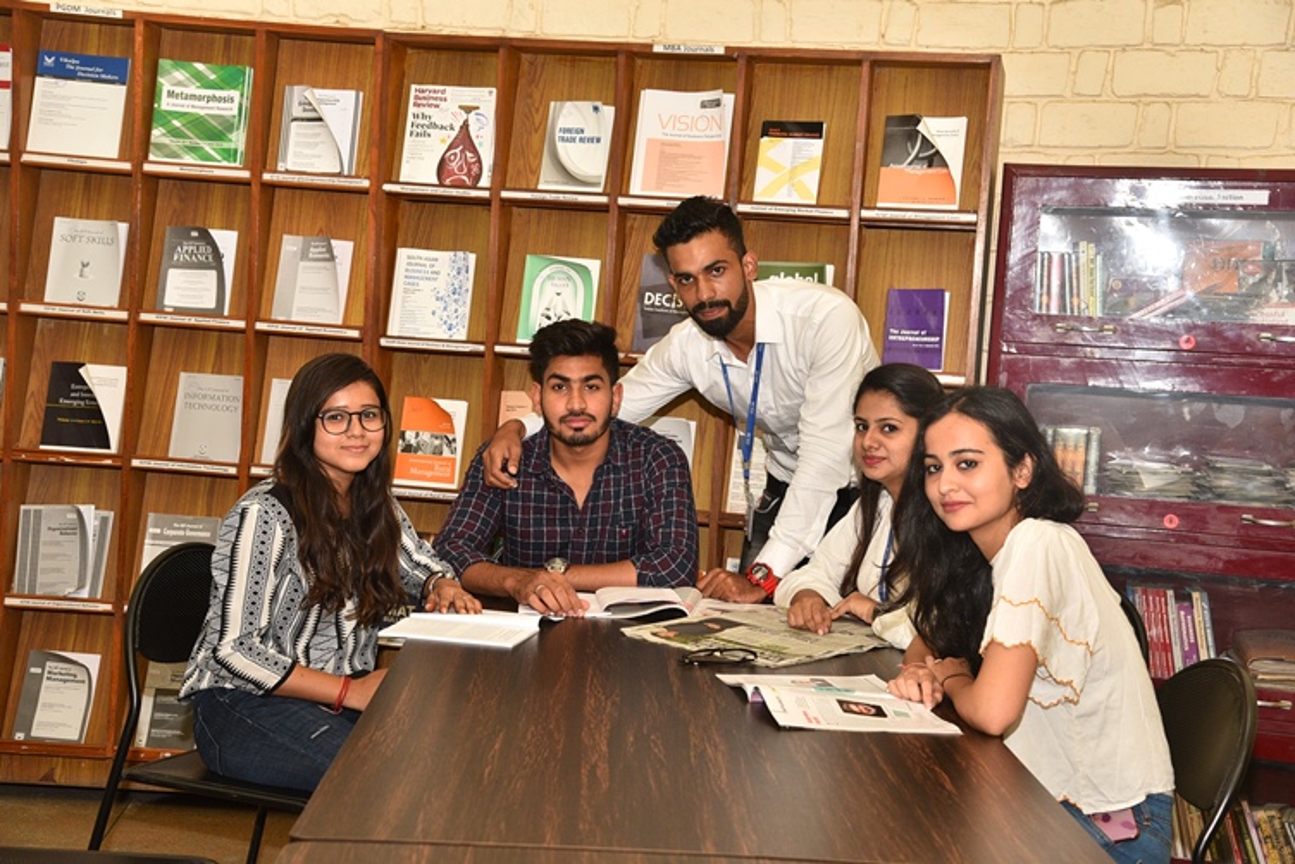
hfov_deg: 38.2
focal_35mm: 52
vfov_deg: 26.0
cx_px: 648
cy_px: 432
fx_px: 1871
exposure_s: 1/125
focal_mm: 52
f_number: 5
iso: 800
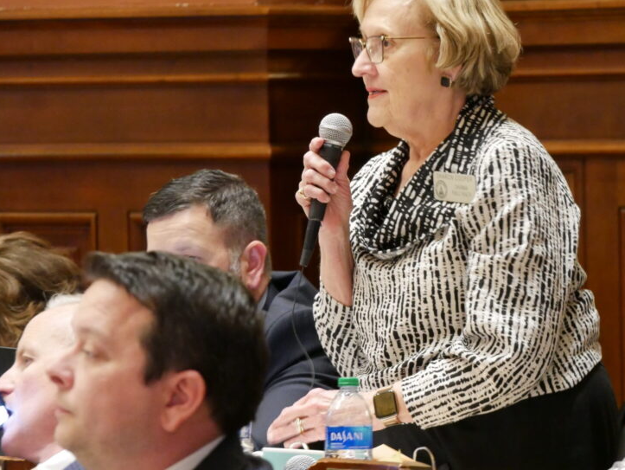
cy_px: 208
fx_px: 5582
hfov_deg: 6.4
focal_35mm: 309
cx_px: 439
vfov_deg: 4.8
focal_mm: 109
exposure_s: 1/13
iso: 3200
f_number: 5.6
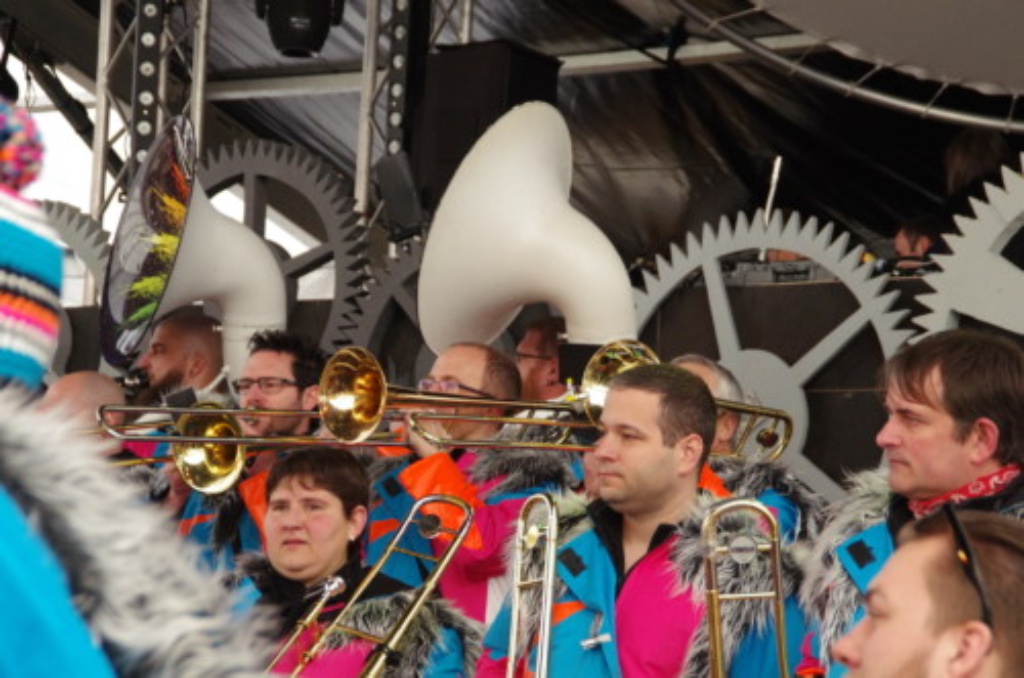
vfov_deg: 10.1
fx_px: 3831
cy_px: 339
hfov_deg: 15.2
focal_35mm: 135
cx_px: 512
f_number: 9
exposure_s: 1/125
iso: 1600
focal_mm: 90
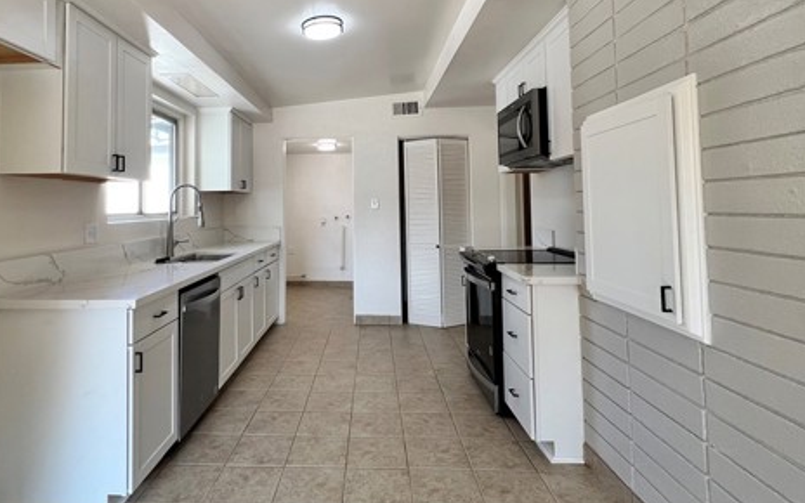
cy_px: 189
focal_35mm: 19
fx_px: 417
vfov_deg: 61.4
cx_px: 340
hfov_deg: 87.3
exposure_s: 1/120
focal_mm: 1.57
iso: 64
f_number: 1.8
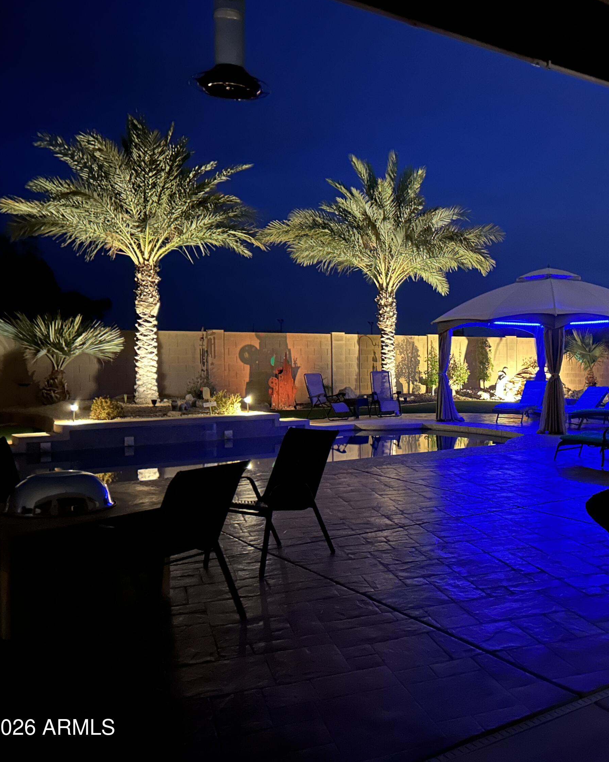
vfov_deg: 52.8
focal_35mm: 34
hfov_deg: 41.3
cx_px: 496
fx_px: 766
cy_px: 379
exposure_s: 1/5
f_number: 1.5
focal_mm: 5.7
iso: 2000
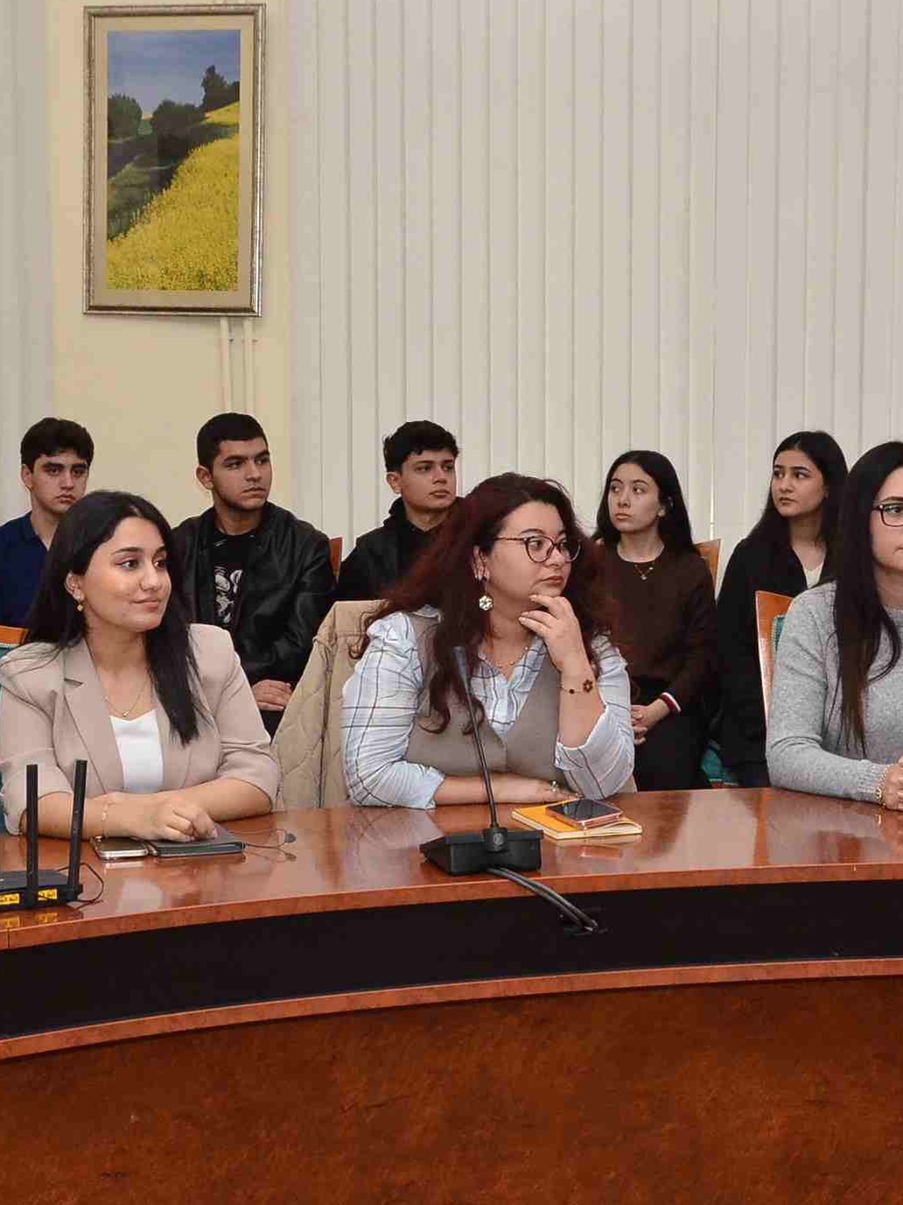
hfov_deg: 21.9
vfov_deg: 29.0
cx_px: 466
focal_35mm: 67
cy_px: 646
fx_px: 2330
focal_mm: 26
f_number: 7.1
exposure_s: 1/200
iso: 2200
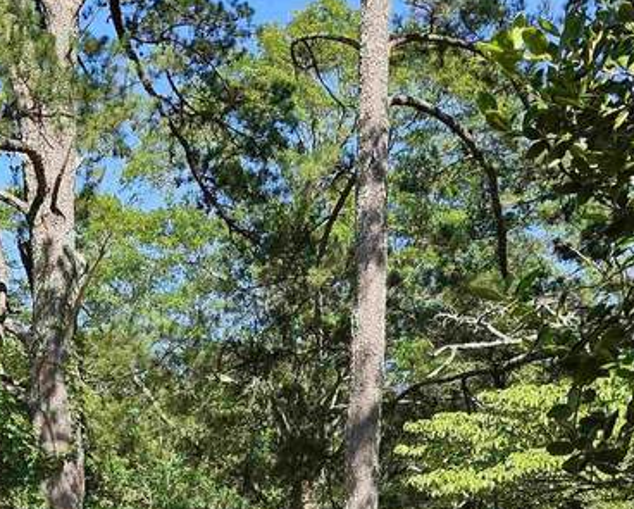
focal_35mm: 78
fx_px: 1465
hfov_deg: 23.9
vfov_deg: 18.4
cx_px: 84
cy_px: 645
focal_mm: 6.3
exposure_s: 1/485
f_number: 1.7
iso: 10
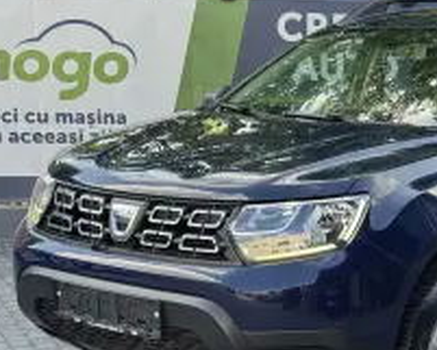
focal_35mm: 84
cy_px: 228
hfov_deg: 22.3
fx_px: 1087
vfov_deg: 18.3
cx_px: 378
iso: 64
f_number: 1.78
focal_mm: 6.76
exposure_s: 1/425
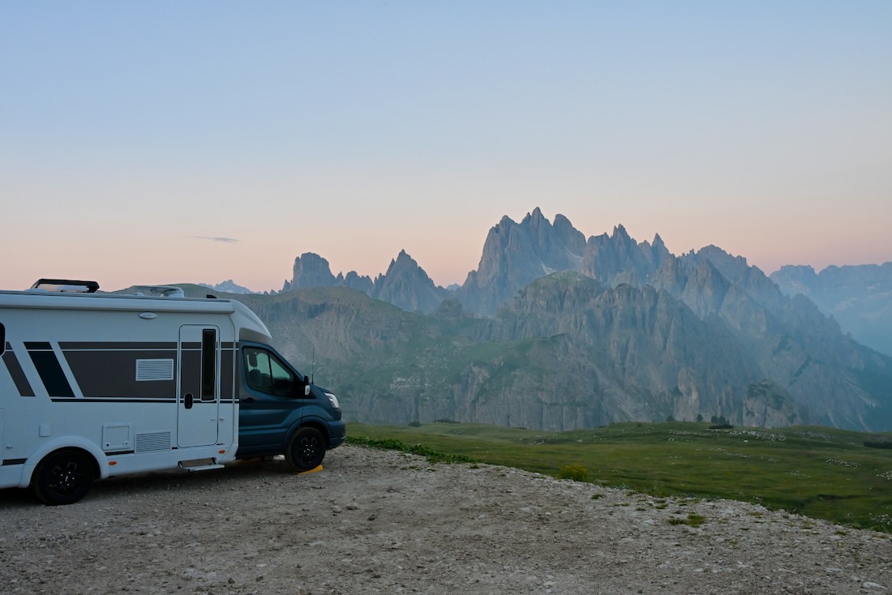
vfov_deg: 40.0
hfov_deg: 57.2
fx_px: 818
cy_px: 298
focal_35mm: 33
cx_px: 446
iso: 1600
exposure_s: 1/60
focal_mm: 33
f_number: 11
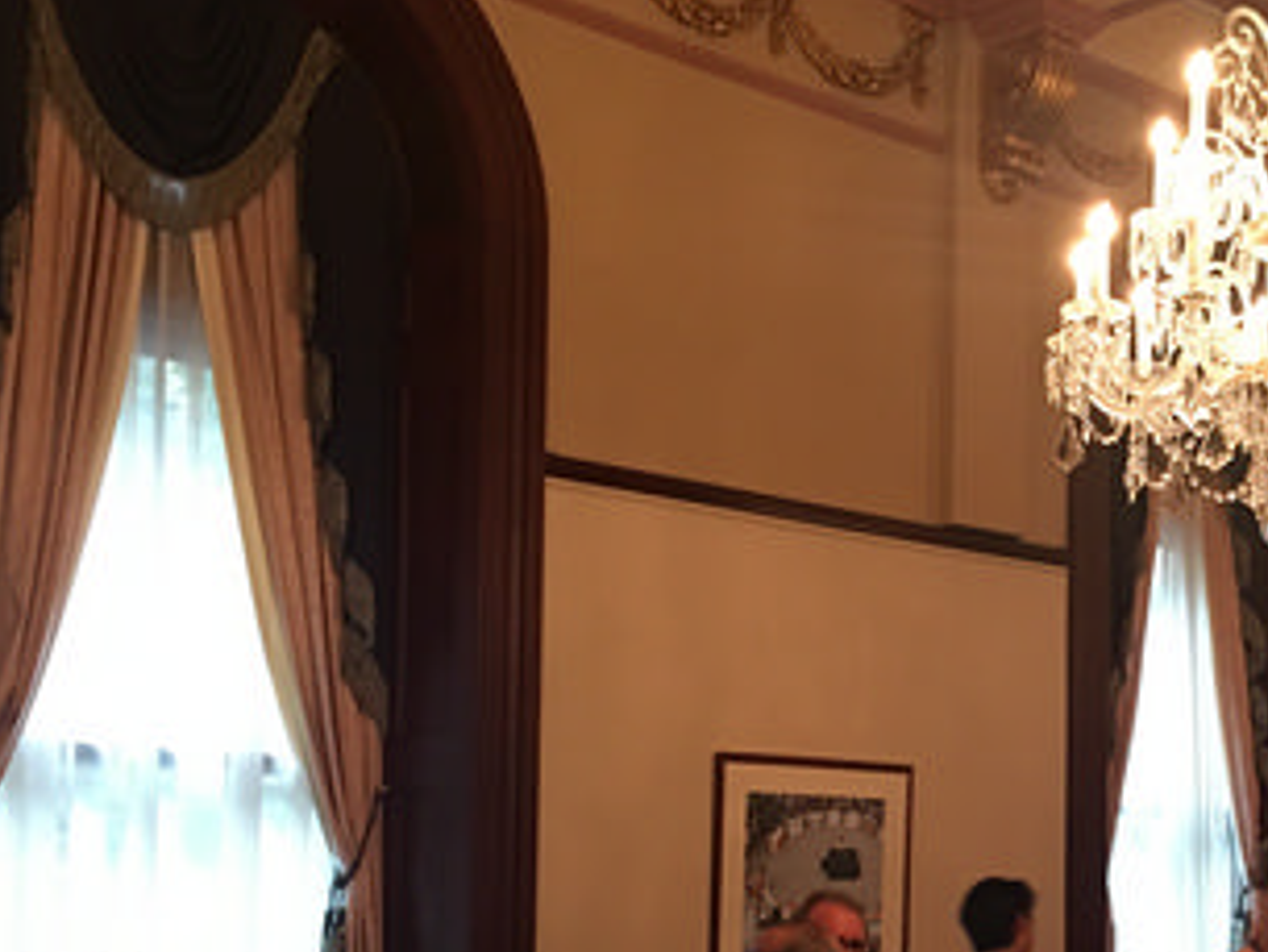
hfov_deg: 31.8
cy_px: 823
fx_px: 2089
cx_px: 1193
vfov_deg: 25.0
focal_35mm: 57
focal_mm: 4.15
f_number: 2.2
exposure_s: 1/8
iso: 100
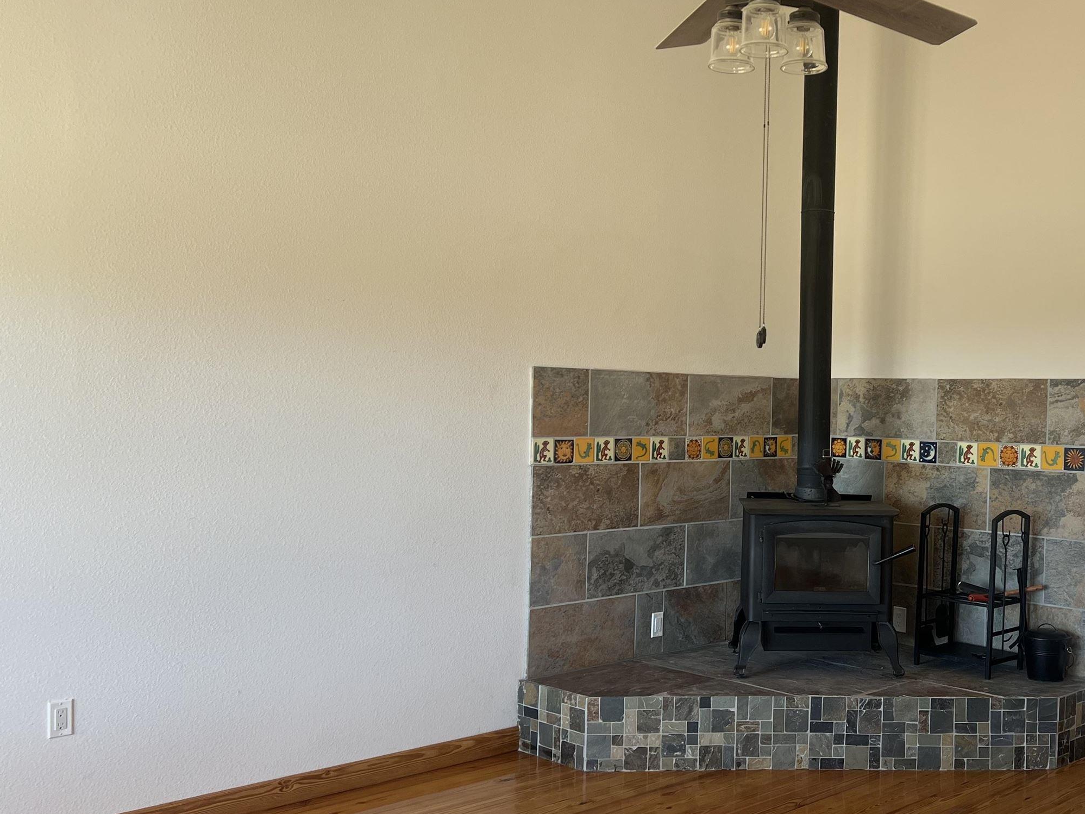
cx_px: 806
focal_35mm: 40
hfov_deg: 45.3
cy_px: 431
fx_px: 1254
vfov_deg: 36.0
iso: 64
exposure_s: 1/121
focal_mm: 5.7
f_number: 1.5
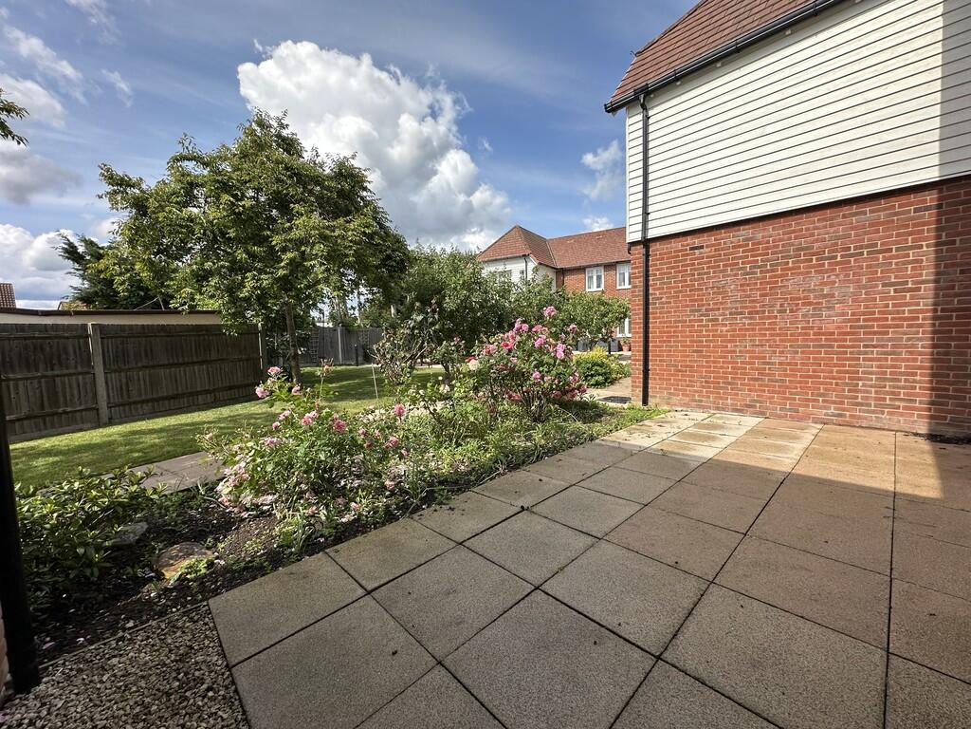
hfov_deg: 102.1
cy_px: 364
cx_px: 486
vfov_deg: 85.7
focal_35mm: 14
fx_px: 393
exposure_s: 1/1135
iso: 40
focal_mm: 2.22
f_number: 2.2
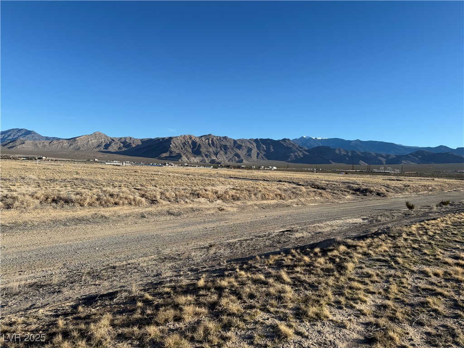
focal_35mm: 24
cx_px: 232
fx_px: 322
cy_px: 174
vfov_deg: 56.8
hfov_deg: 71.6
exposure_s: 1/4405
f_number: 1.78
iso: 80
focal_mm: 6.76
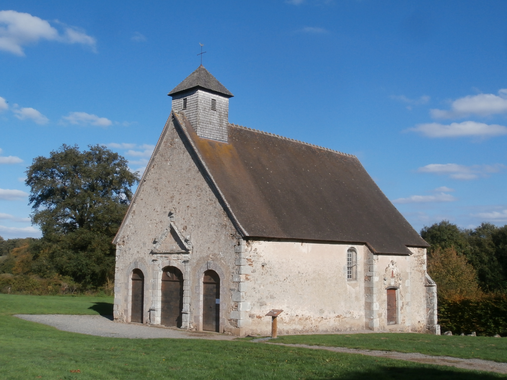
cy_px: 190
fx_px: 557
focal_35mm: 38
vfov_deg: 37.7
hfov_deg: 49.0
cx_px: 254
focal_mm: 6.67
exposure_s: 1/1000
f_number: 3.9
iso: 100
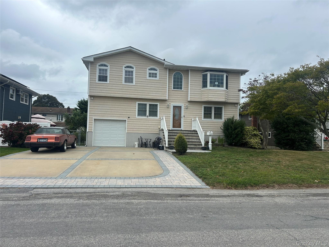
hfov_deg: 67.3
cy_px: 124
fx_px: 247
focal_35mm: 26
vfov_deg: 53.1
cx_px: 164
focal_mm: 5.7
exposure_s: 1/6579
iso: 50
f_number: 1.5
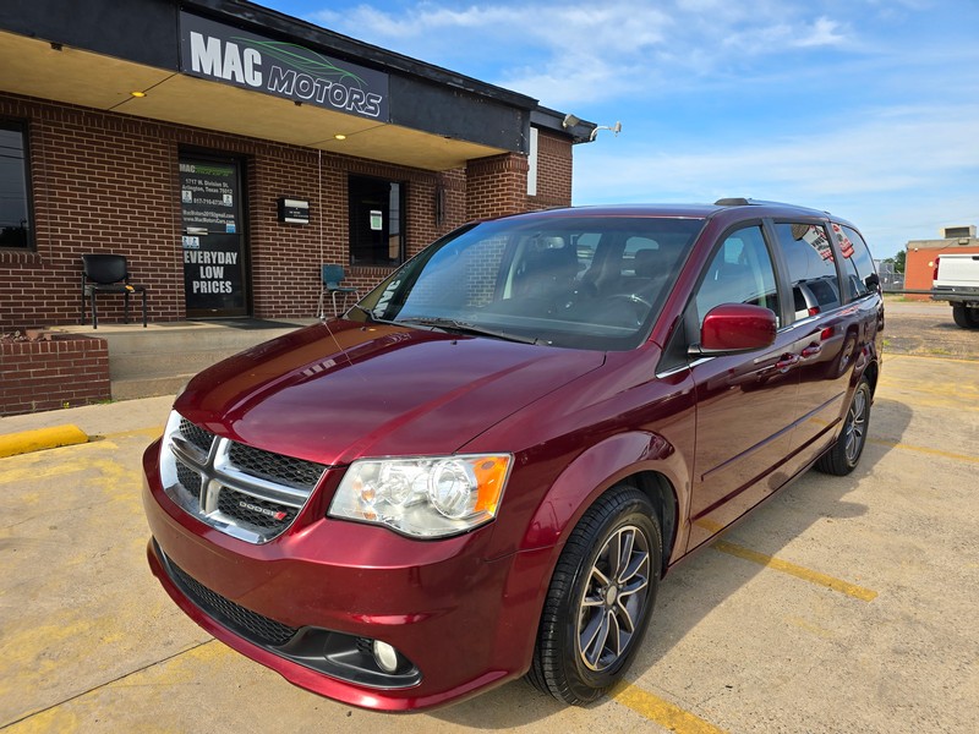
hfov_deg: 73.9
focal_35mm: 23
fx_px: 650
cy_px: 367
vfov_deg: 58.9
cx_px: 490
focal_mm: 6.3
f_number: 1.7
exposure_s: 1/423
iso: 12
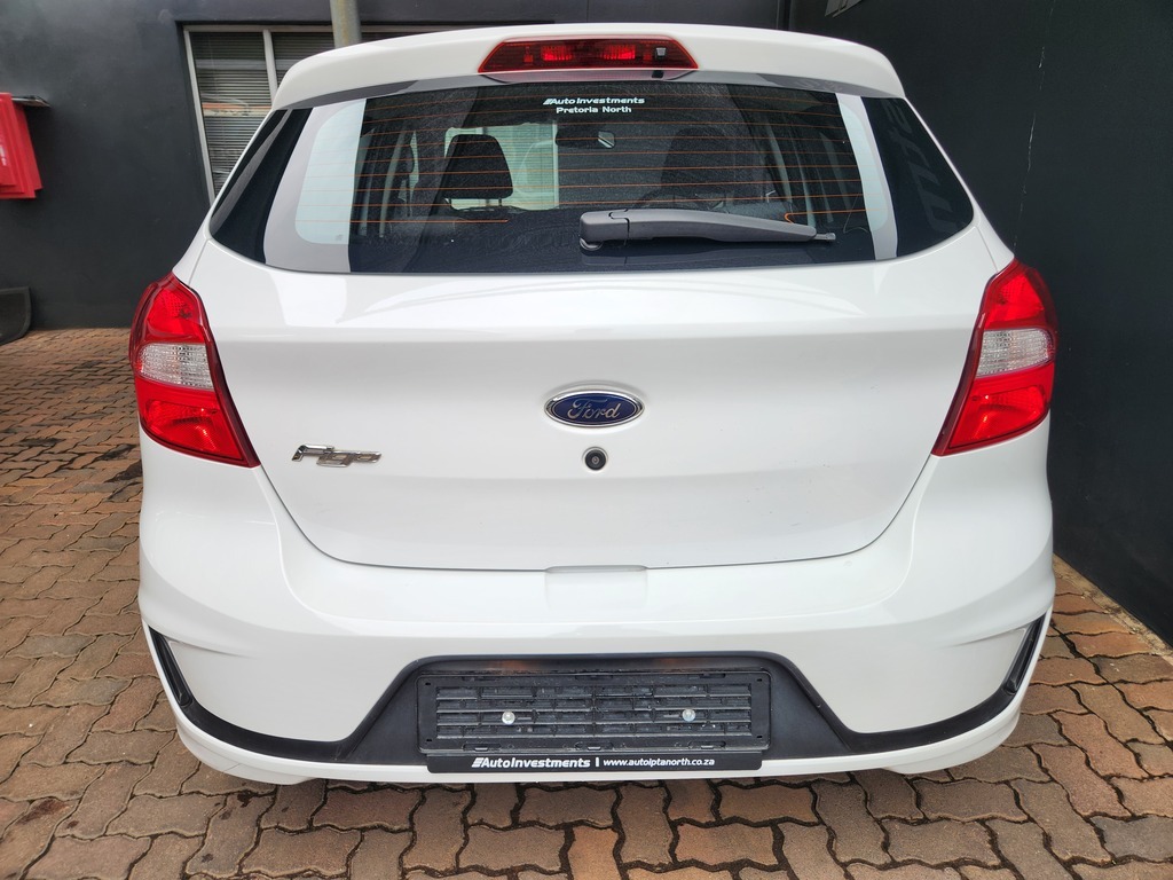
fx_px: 779
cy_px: 440
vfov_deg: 58.9
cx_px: 586
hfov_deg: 73.9
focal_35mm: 23
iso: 20
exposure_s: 1/279
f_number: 1.8
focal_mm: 5.4
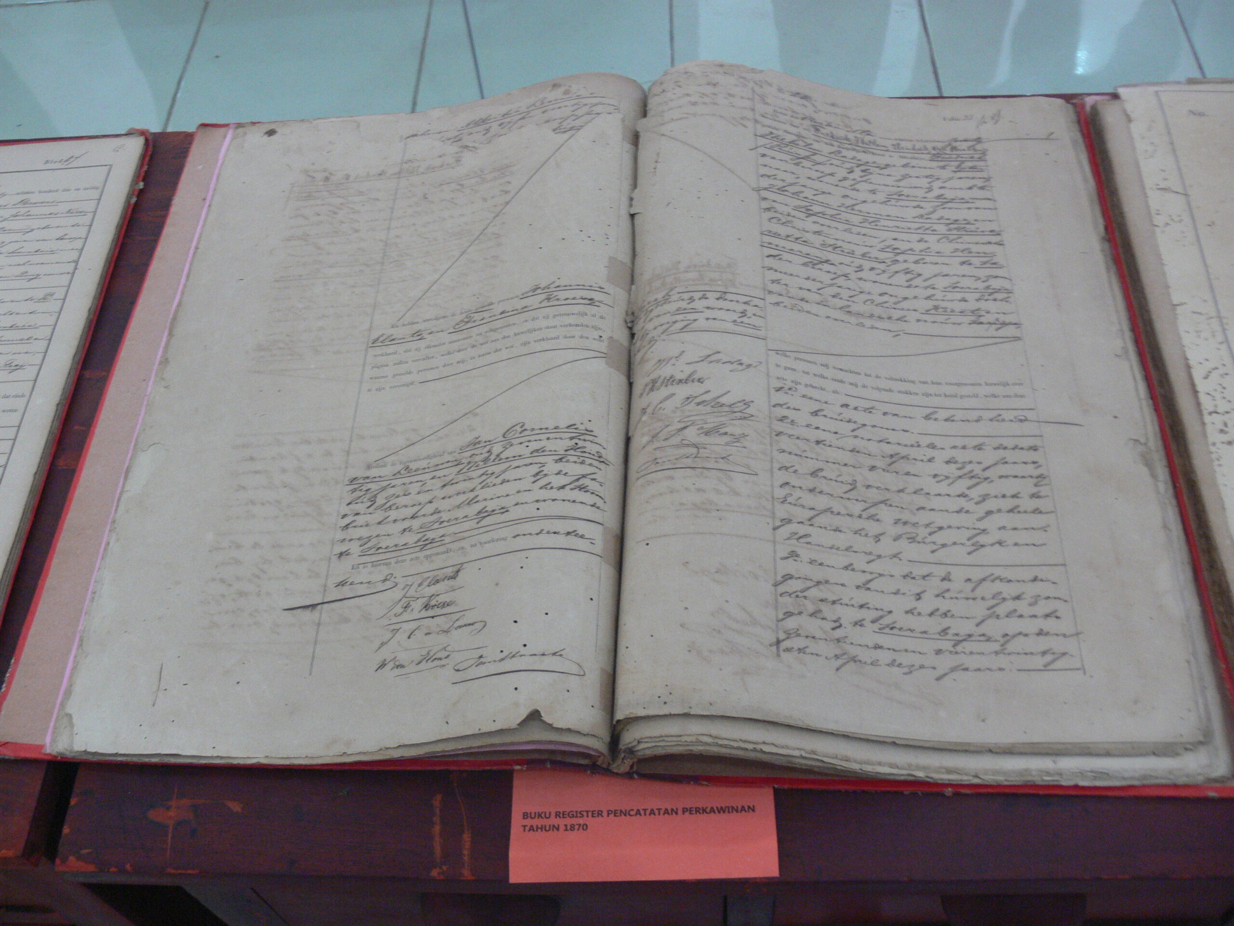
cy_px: 463
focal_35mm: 35
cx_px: 617
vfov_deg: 40.7
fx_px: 1248
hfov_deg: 52.6
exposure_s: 1/20
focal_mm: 7.4
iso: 200
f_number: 2.8
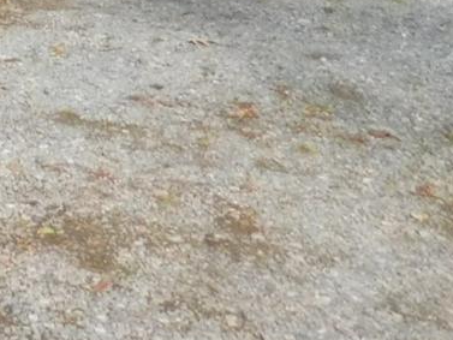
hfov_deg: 13.9
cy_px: -554
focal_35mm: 125
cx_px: -387
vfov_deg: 9.9
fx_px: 1636
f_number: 3
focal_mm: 4
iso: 125
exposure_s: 1/1500
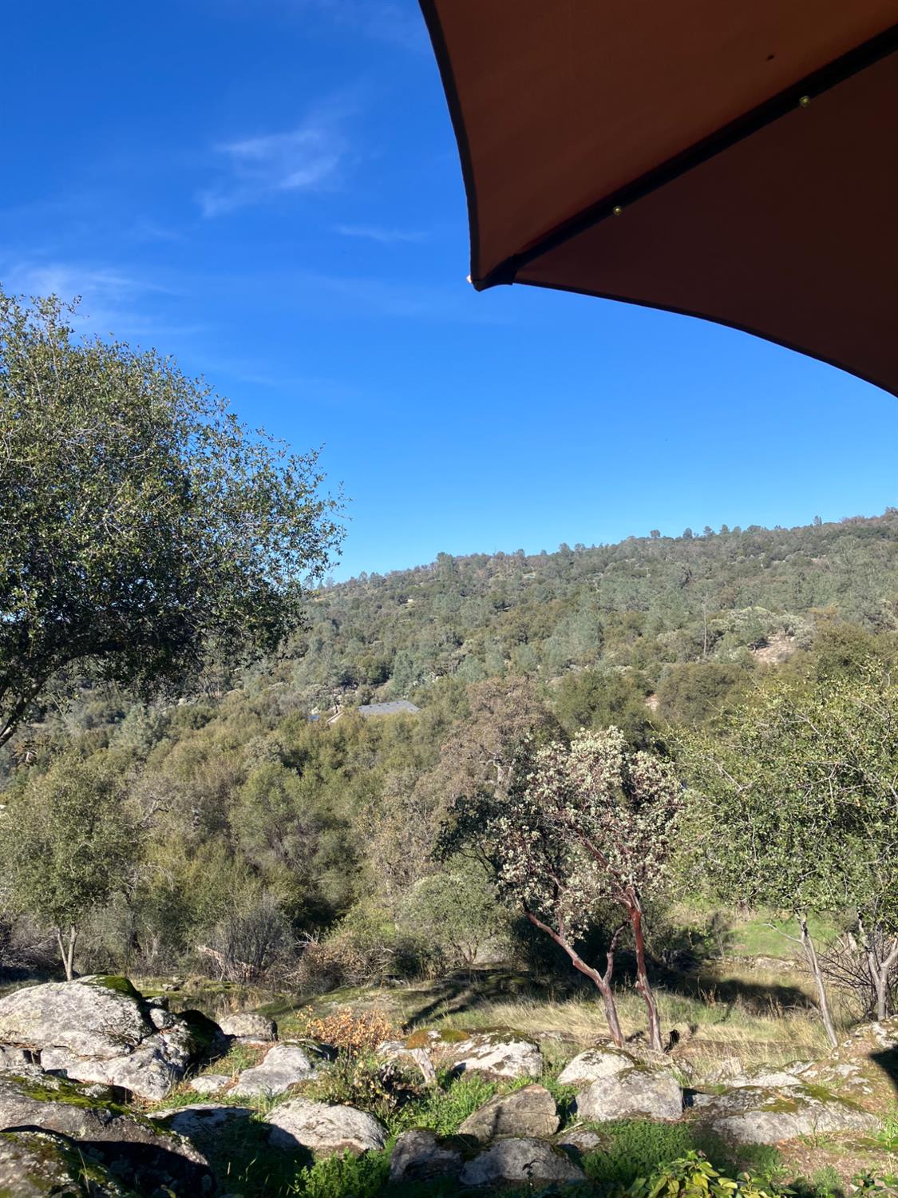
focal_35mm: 28
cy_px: 599
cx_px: 449
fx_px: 968
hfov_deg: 49.7
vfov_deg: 63.4
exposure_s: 1/1621
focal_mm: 3.99
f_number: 1.8
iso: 32
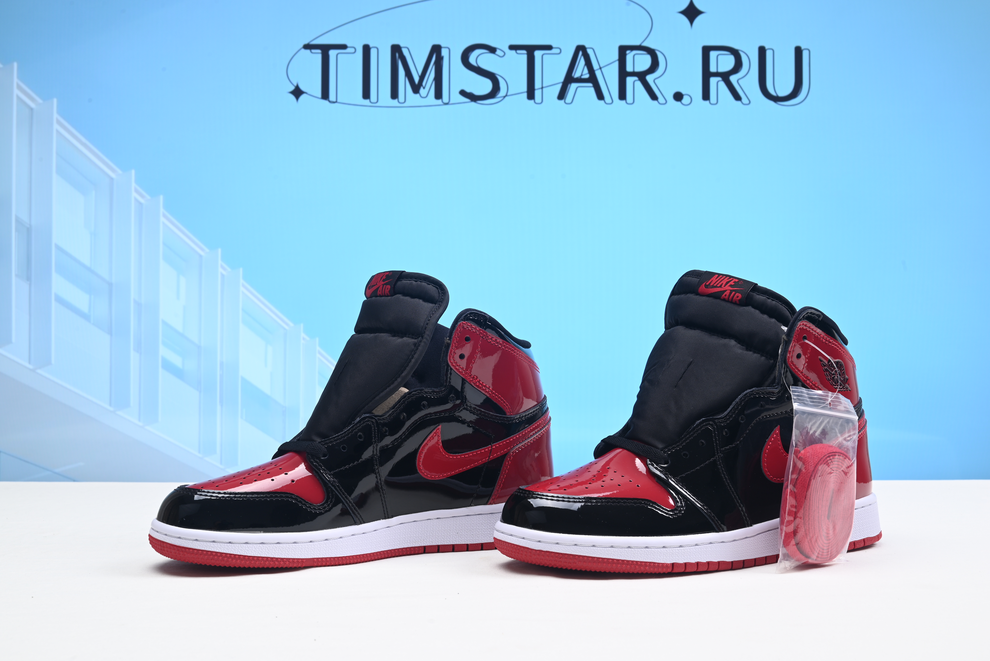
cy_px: 330
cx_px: 495
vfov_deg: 33.4
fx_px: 1100
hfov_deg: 48.4
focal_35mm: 40
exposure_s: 1/2
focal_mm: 40
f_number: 16
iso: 100
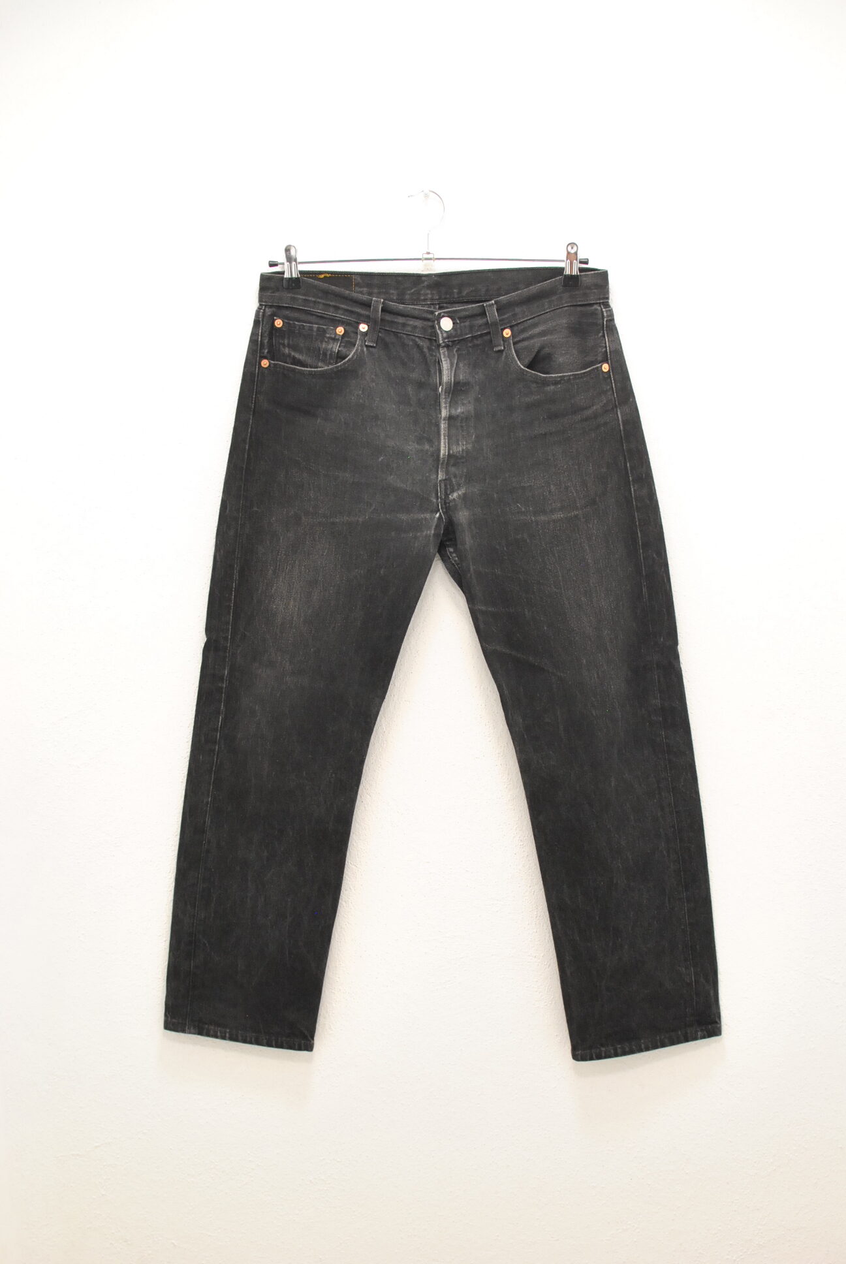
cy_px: 632
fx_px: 1845
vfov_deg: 37.8
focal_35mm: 52
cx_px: 423
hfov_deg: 25.8
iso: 800
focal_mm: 35
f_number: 4
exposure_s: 1/80
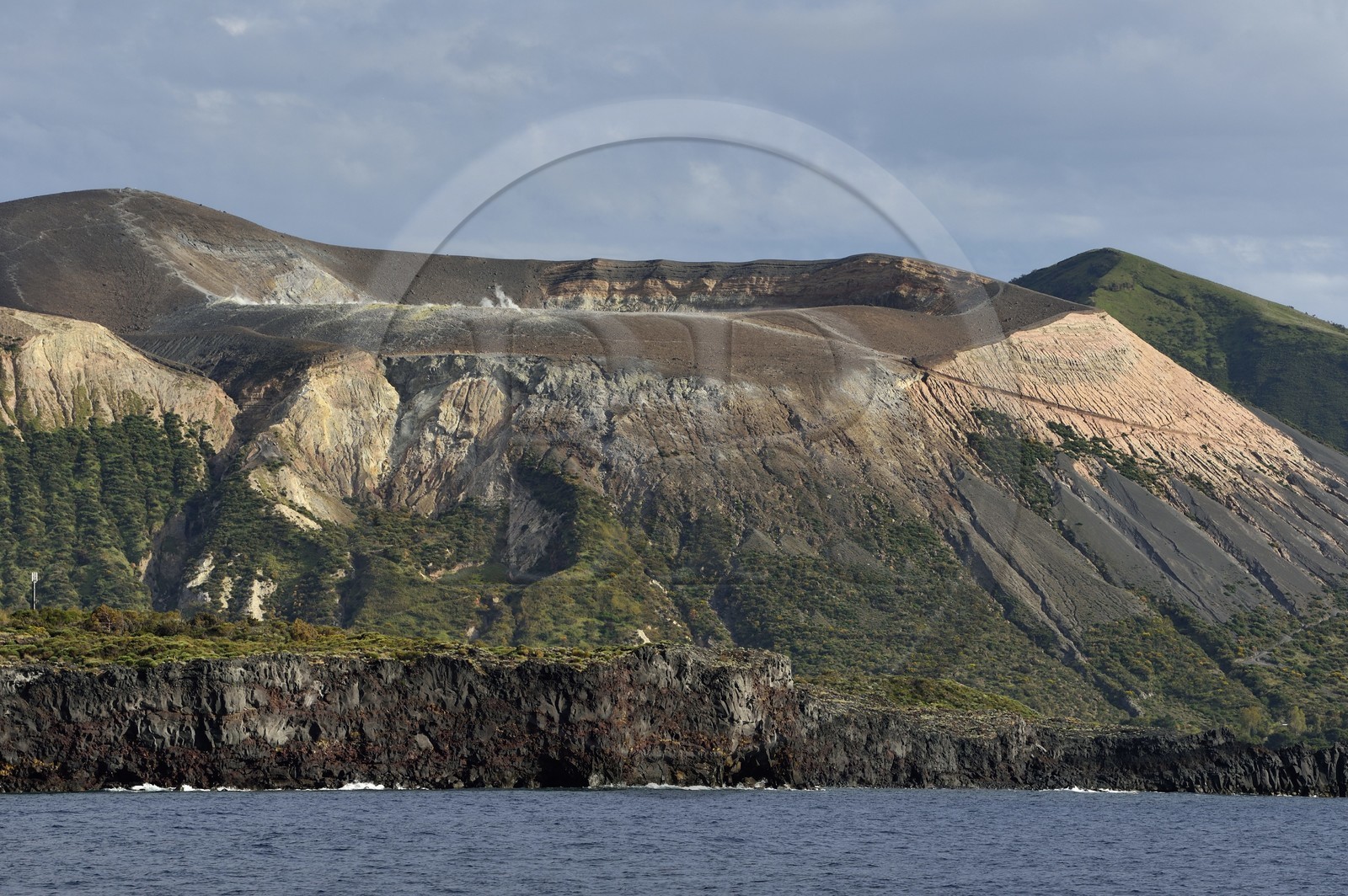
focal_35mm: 160
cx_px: 674
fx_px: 5986
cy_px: 448
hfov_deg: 12.8
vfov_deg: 8.6
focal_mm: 160
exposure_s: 1/500
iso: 200
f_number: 10
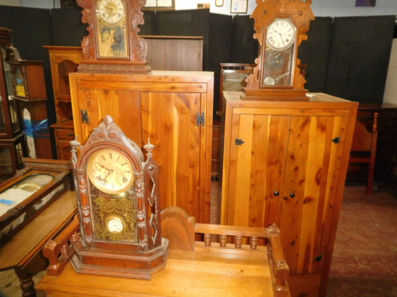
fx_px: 287
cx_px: 198
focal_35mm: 25
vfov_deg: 54.9
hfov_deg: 69.4
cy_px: 148
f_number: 3.4
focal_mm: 4.5
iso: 900
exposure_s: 1/30
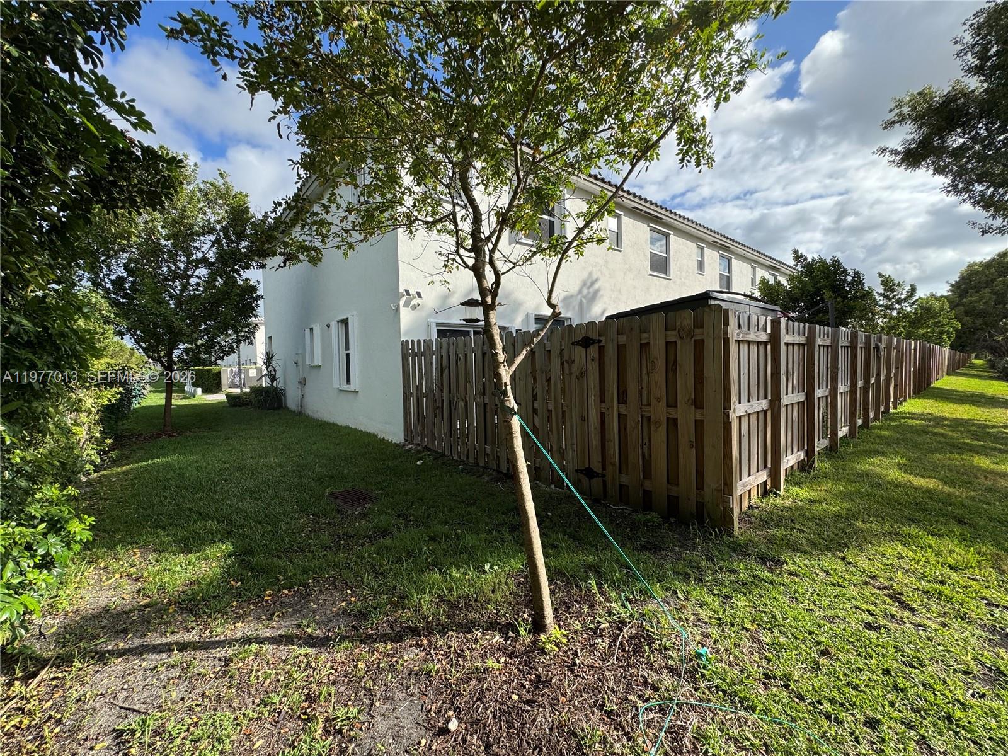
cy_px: 378
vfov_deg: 85.7
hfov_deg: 102.1
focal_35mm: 14
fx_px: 408
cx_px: 504
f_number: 2.2
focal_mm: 2.22
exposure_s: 1/1160
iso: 50
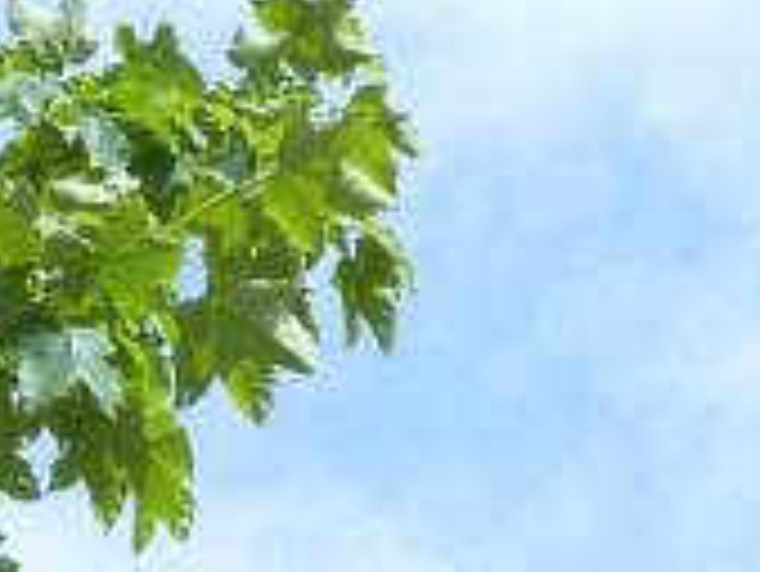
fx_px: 8129
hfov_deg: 5.3
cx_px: -697
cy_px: -509
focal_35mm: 370
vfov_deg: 4.0
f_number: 4
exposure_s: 1/800
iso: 160
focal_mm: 10.9
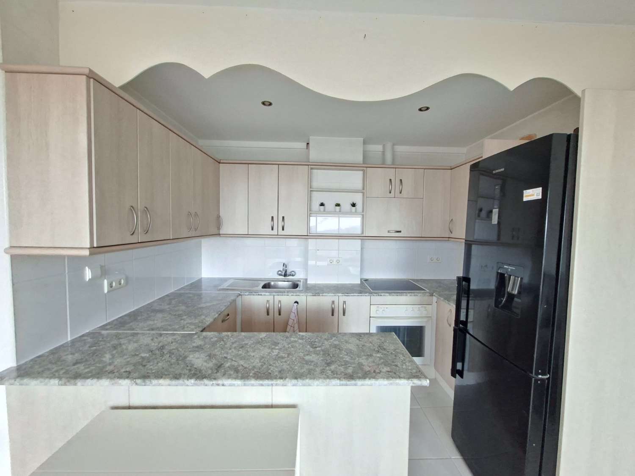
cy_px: 238
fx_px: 238
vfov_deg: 89.9
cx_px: 318
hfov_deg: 106.2
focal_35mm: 13
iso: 400
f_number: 2.2
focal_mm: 1.74
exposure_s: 1/24
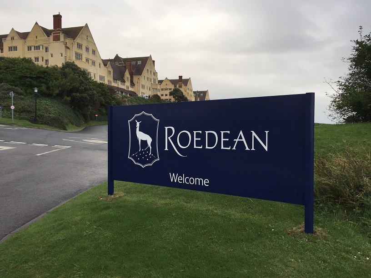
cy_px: 139
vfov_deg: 48.2
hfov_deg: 61.7
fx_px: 311
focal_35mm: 29
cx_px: 186
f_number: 2.2
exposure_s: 1/359
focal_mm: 4.15
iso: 32
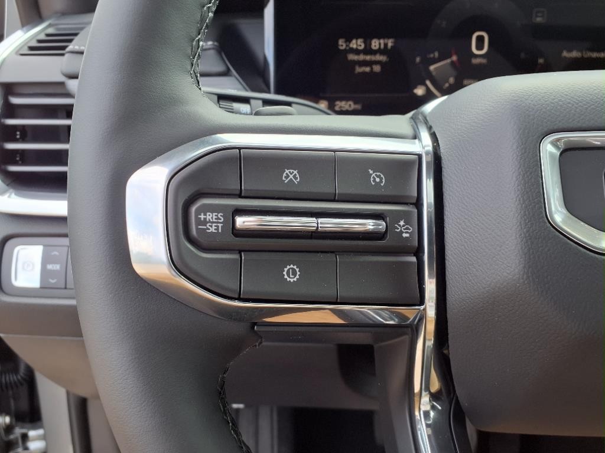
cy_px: 226
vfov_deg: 51.4
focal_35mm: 27
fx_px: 472
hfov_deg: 65.3
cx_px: 302
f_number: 1.9
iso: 40
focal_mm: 3.58
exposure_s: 1/120
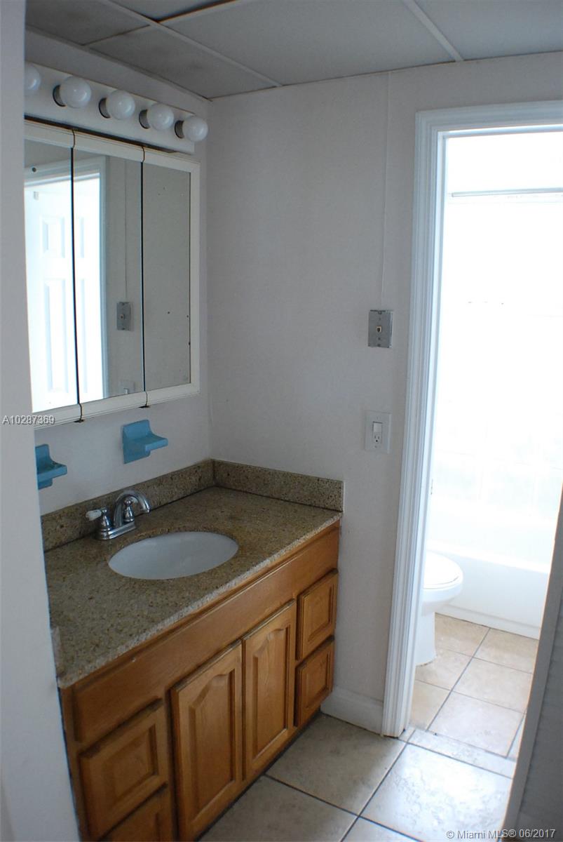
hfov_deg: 40.1
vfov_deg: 57.2
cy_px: 421
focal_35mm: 33
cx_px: 282
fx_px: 772
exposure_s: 1/30
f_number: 4
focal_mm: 22
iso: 1400
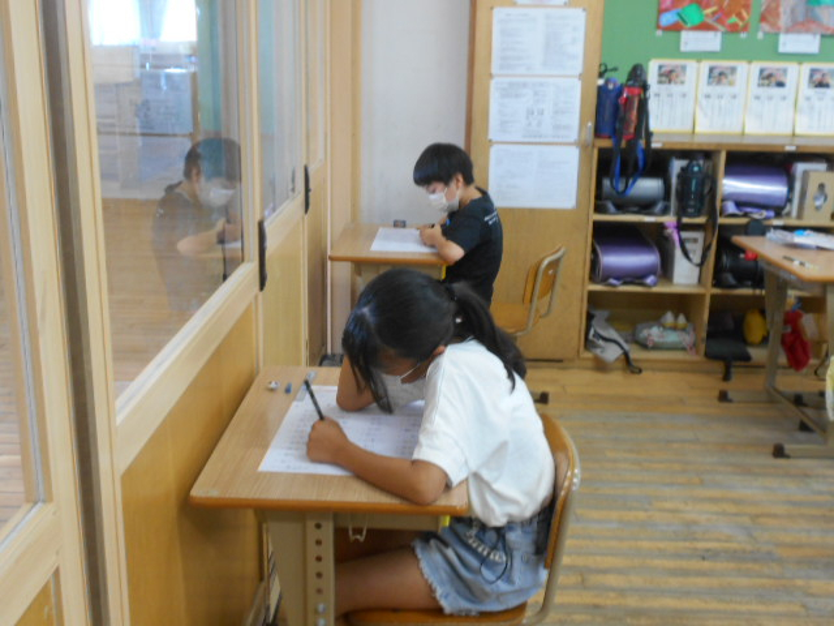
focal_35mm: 39
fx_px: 940
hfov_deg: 47.9
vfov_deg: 36.8
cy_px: 313
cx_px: 417
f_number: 3.9
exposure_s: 1/30
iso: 250
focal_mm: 6.7
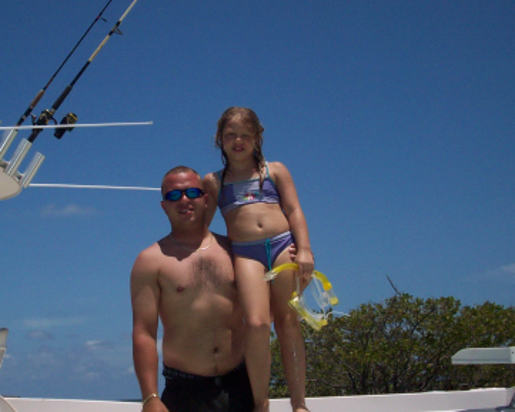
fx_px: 976
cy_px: 172
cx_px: 180
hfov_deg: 29.4
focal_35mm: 64
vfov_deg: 23.8
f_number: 5.6
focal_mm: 6.2
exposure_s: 1/1037
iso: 80
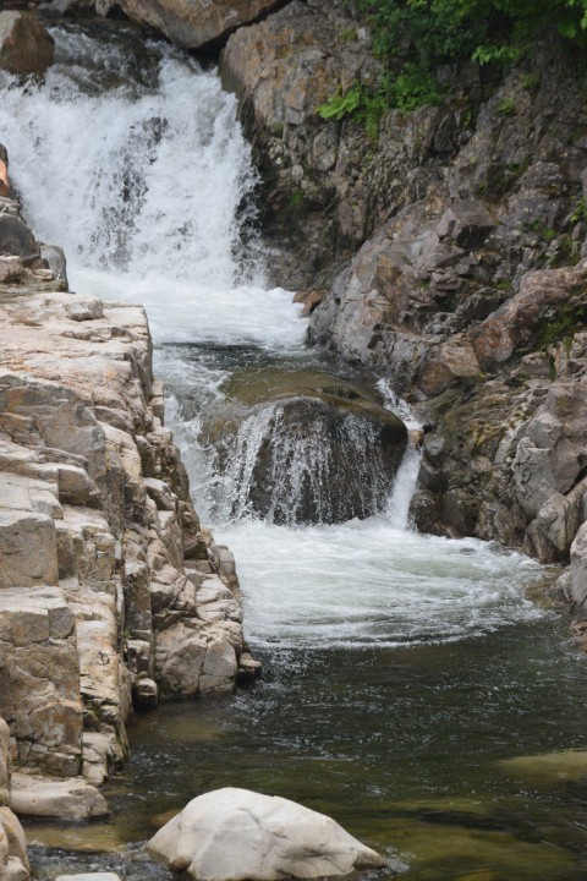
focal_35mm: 248
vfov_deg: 8.3
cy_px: 440
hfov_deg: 5.6
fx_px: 6053
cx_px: 294
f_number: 9
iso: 1600
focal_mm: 165
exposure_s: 1/1000
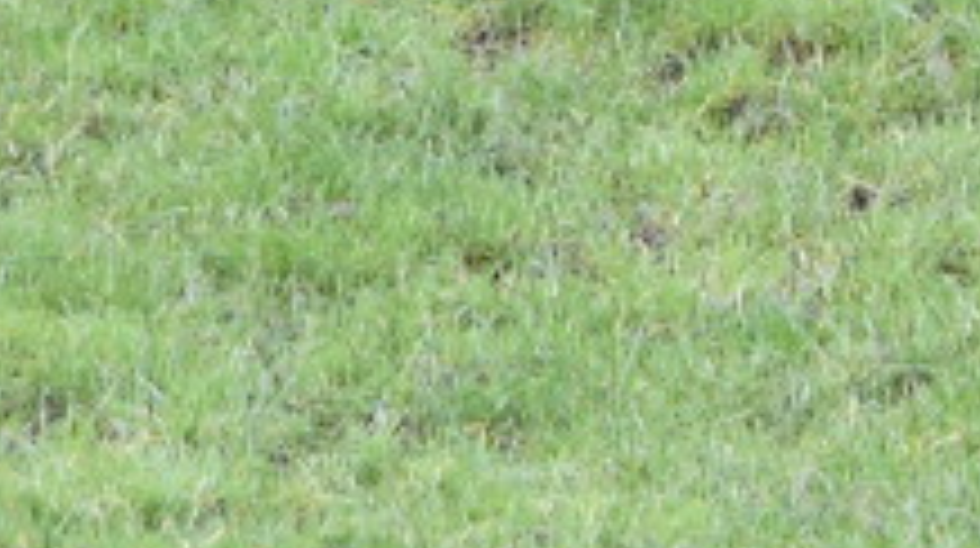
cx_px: 1573
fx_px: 16686
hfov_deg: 3.4
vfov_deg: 1.9
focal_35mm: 643
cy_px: -1235
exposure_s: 1/125
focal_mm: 55
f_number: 5.6
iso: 400
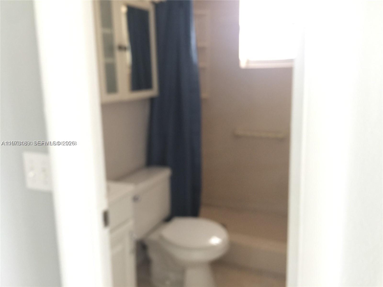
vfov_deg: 48.2
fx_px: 321
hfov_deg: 61.7
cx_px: 192
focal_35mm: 29
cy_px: 144
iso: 80
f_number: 2.2
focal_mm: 4.15
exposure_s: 1/15
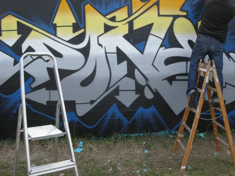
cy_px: 88
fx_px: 238
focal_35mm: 35
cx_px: 118
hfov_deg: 52.6
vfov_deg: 40.7
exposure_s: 1/160
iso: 64
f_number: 4.8
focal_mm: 7.5
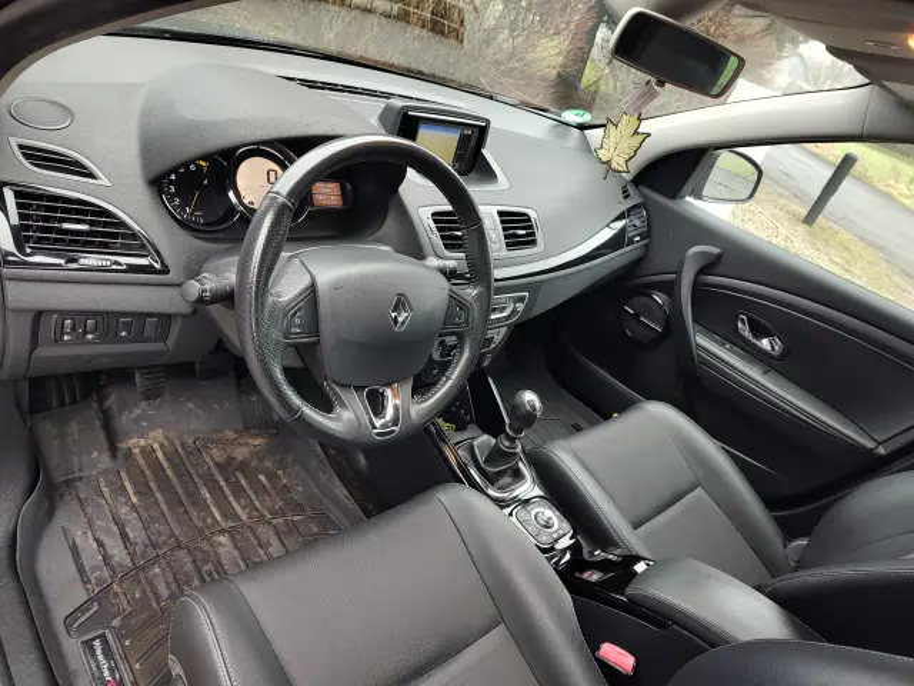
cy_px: 343
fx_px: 607
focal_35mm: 23
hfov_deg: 73.9
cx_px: 457
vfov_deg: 58.9
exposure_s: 1/100
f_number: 1.8
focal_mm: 5.56
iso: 263
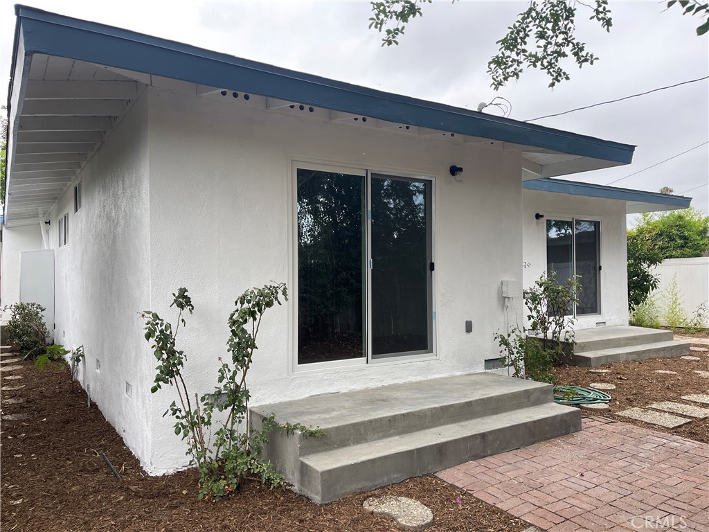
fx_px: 512
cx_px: 354
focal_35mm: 25
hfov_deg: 69.4
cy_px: 266
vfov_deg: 54.9
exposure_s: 1/501
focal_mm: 5.1
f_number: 1.6
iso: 32
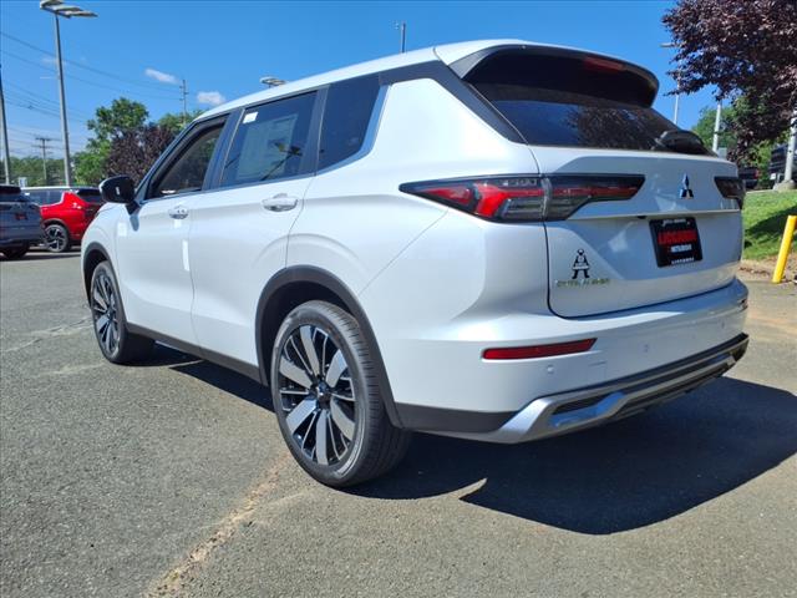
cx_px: 398
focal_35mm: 27
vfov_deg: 51.4
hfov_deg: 65.3
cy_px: 299
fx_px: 622
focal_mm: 3.58
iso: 40
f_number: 1.9
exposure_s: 1/3333
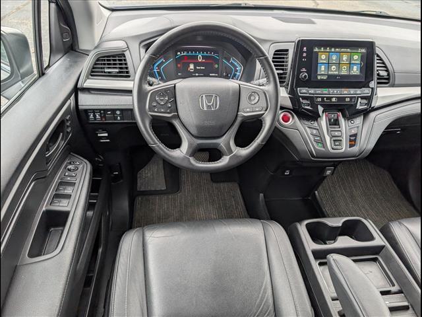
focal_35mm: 24
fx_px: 293
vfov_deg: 56.8
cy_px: 158
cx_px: 211
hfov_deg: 71.6
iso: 21
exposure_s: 1/250
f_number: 1.68
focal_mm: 6.9
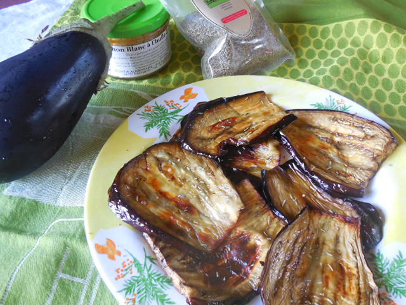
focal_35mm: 34
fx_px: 399
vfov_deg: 41.8
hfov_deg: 54.0
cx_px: 203
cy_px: 152
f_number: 3.4
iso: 400
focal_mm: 6.1
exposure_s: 1/25
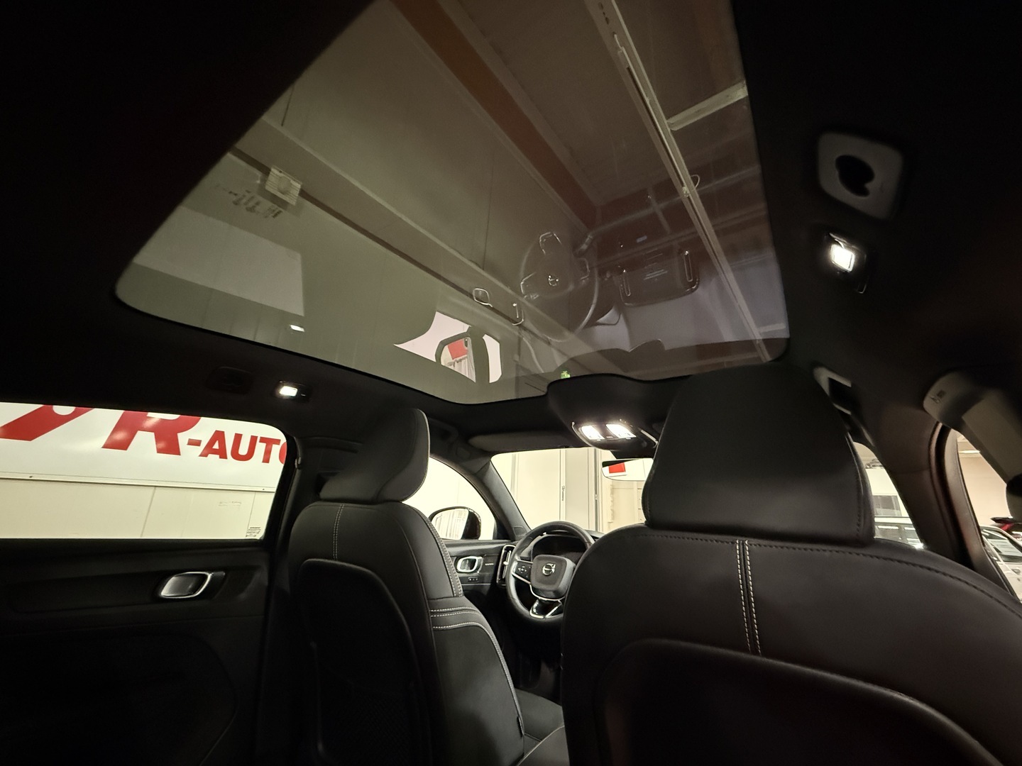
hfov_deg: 102.1
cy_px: 383
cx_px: 511
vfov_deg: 85.7
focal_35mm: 14
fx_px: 413
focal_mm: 2.22
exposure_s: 1/40
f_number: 2.2
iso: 1250
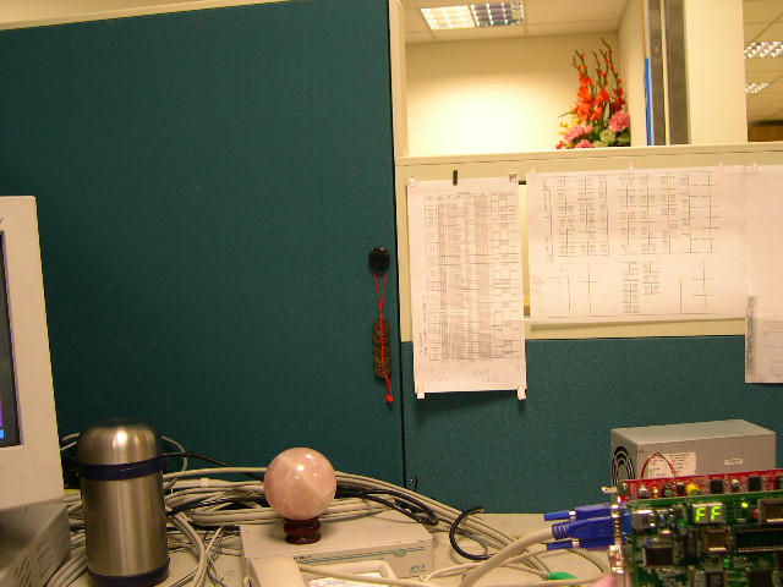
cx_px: 392
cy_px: 294
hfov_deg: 49.0
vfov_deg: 37.7
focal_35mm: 38
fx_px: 860
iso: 100
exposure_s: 1/16.4
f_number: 2.8
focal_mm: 8
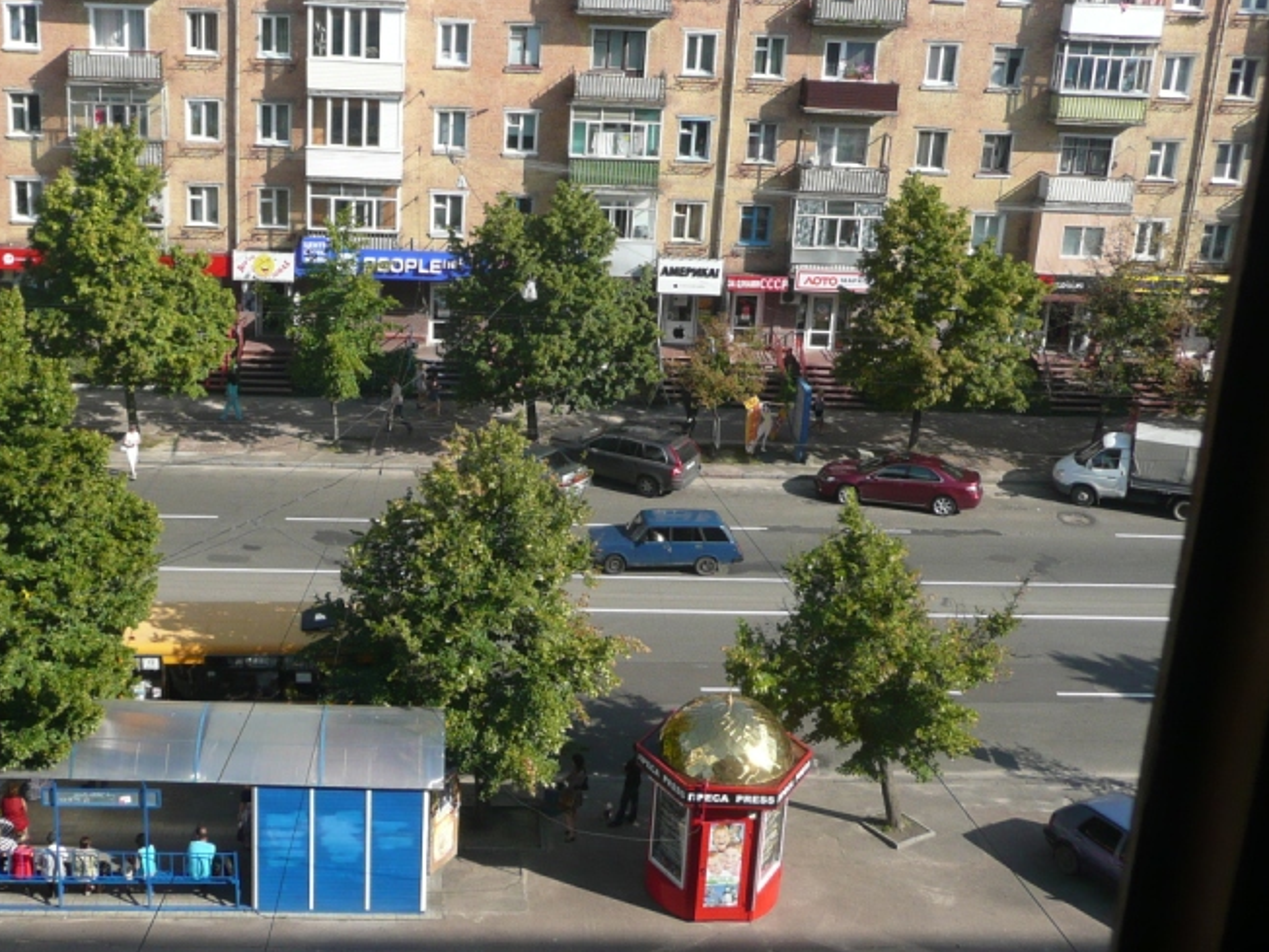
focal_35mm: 44
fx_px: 1613
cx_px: 516
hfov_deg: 42.8
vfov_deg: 32.8
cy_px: 421
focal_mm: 4.6
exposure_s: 1/640
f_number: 3.3
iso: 100
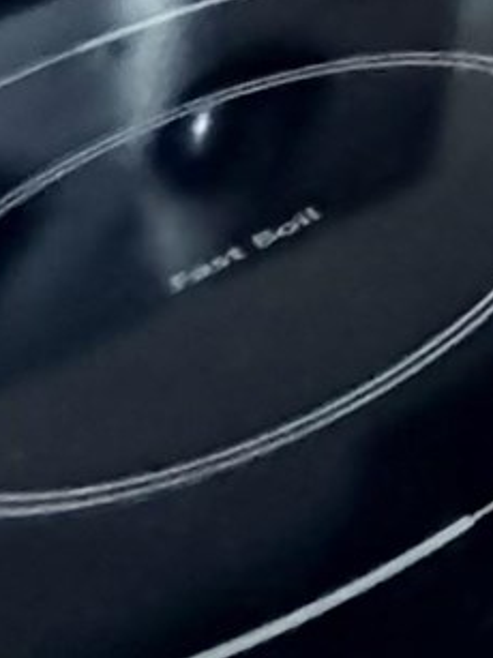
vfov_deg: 11.5
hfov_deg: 9.1
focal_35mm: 105
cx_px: 1726
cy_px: -1280
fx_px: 1995
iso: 1600
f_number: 2.2
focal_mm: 2.22
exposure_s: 1/40
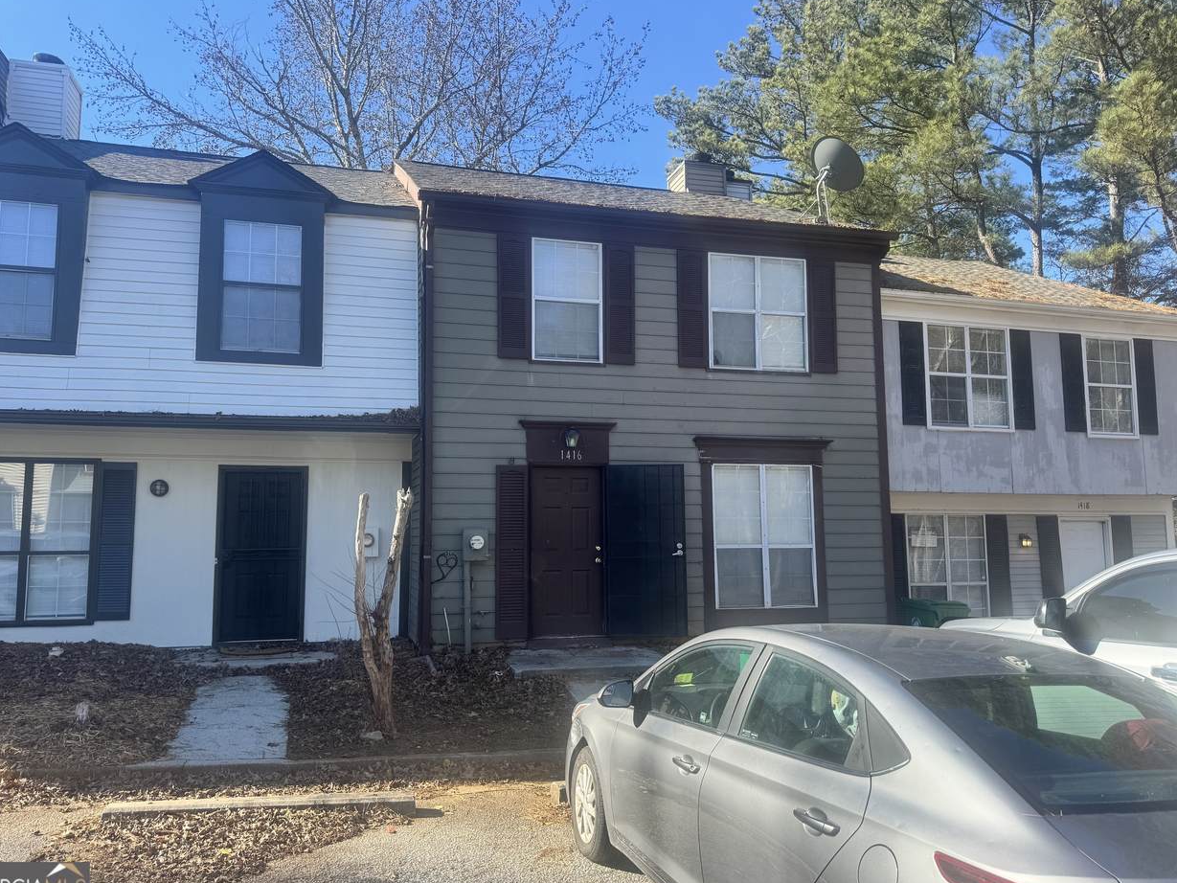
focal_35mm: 25
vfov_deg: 54.9
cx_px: 565
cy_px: 448
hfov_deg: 69.4
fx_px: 850
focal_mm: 6.76
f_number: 1.78
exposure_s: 1/1261
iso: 80
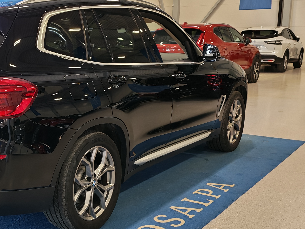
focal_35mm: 53
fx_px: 467
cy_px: 130
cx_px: 55
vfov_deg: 27.5
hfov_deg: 34.9
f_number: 1.9
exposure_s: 1/100
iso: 125
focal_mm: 6.12
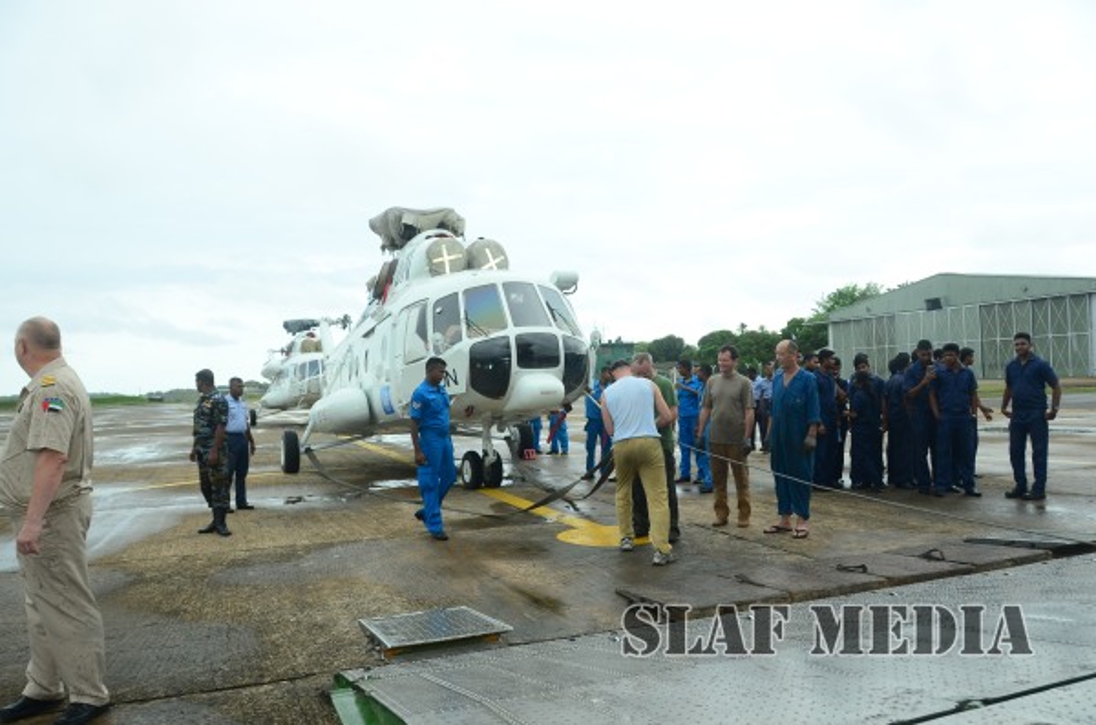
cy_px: 362
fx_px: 820
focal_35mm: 27
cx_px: 548
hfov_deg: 67.5
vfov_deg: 47.7
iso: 200
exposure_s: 1/200
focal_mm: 18
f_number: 5.6
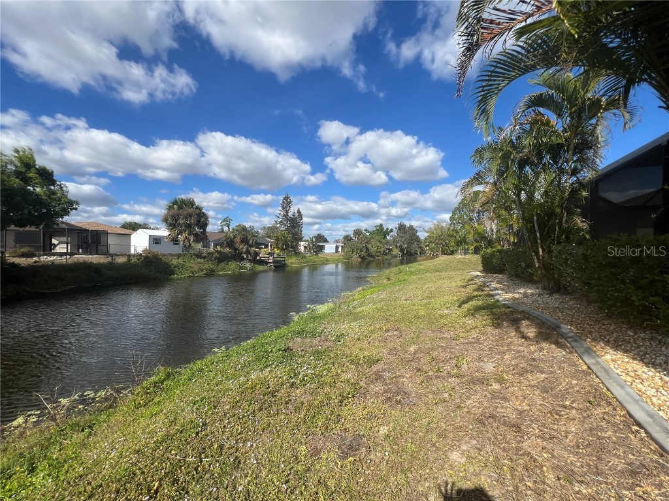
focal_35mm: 13
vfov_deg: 89.9
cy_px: 250
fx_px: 251
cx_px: 334
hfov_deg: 106.2
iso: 32
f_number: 1.8
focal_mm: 1.57
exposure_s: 1/2179
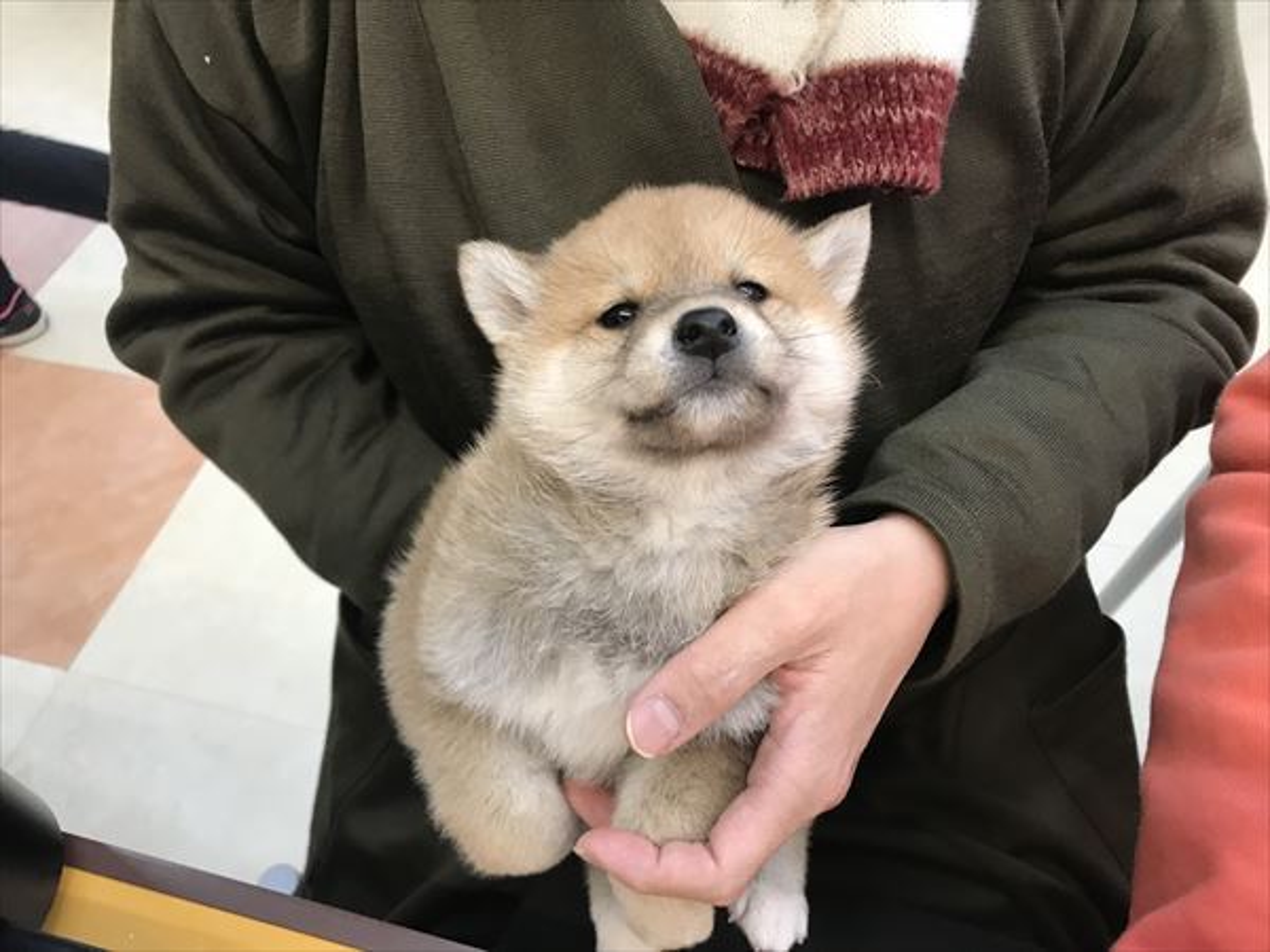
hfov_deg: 63.4
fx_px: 1027
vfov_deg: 49.7
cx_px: 635
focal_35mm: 28
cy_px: 476
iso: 40
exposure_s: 1/30
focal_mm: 3.99
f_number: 1.8
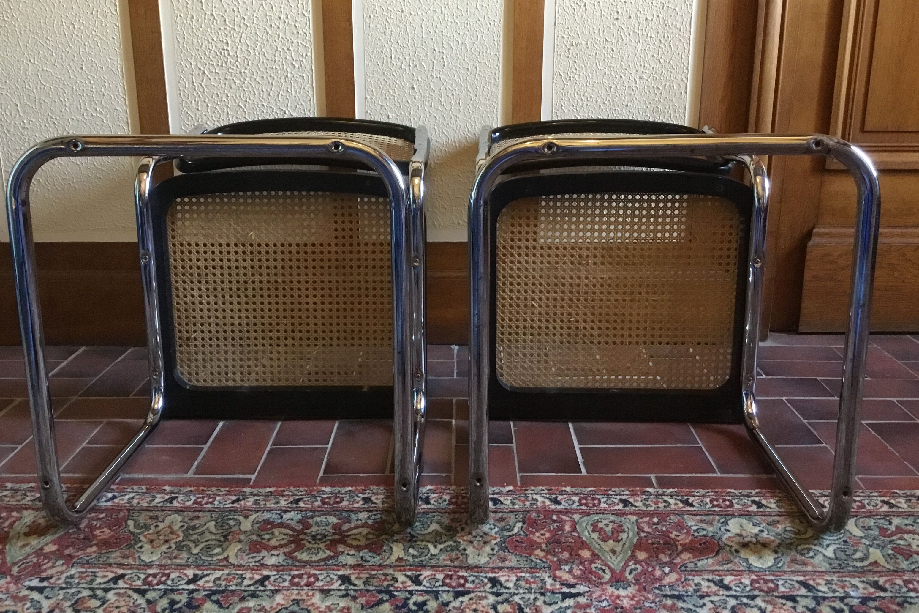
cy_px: 277
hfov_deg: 55.8
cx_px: 455
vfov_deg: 38.8
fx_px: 868
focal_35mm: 34
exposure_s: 1/25
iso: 200
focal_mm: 3.3
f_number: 2.4
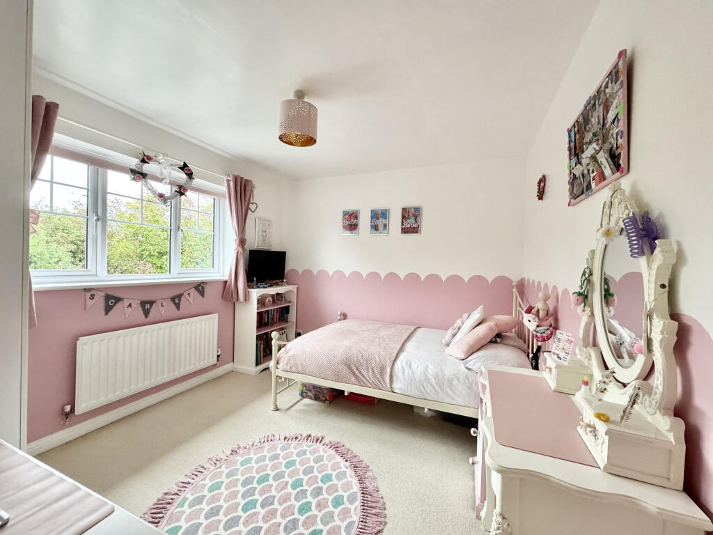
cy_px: 268
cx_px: 356
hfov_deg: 102.1
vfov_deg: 85.7
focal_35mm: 14
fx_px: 288
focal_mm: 2.22
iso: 250
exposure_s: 1/100
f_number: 2.2
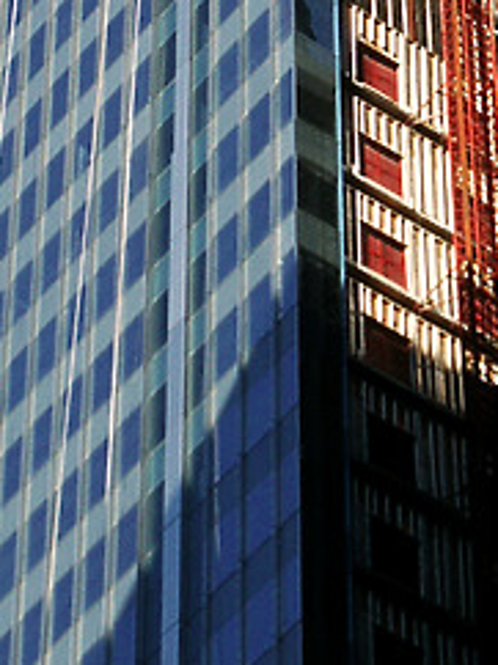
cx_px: 246
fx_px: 4439
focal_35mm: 231
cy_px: -173
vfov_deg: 8.5
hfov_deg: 6.4
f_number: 8
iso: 64
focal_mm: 12.87
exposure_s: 1/125
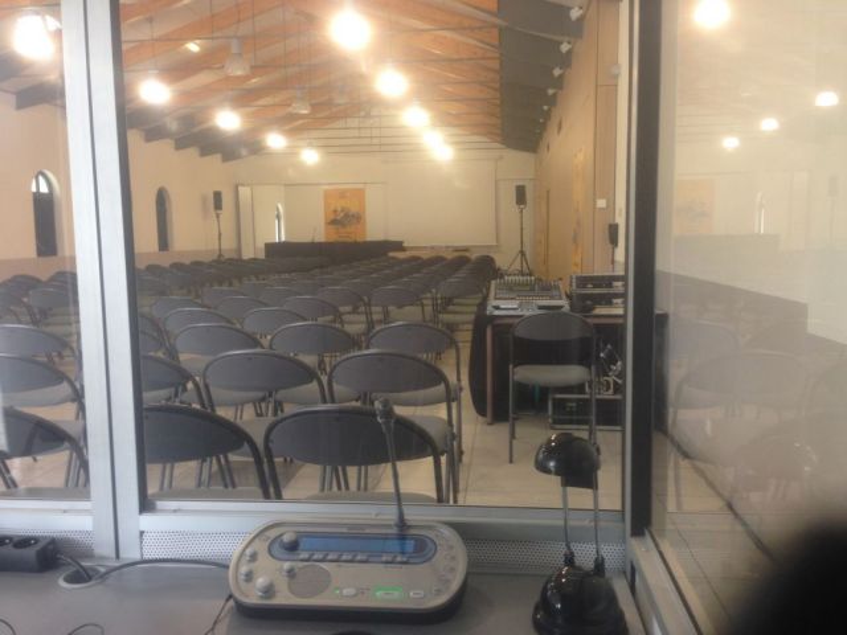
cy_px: 318
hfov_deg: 55.4
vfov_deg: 42.9
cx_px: 424
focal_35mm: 33
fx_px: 807
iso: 64
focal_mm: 4.12
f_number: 2.4
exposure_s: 1/20
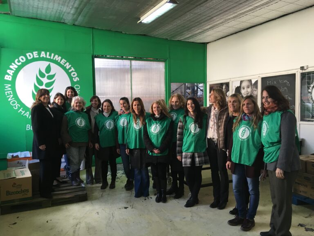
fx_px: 263
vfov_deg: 48.2
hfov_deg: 61.7
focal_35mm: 29
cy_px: 118
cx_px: 157
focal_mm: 4.15
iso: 50
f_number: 2.2
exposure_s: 1/33
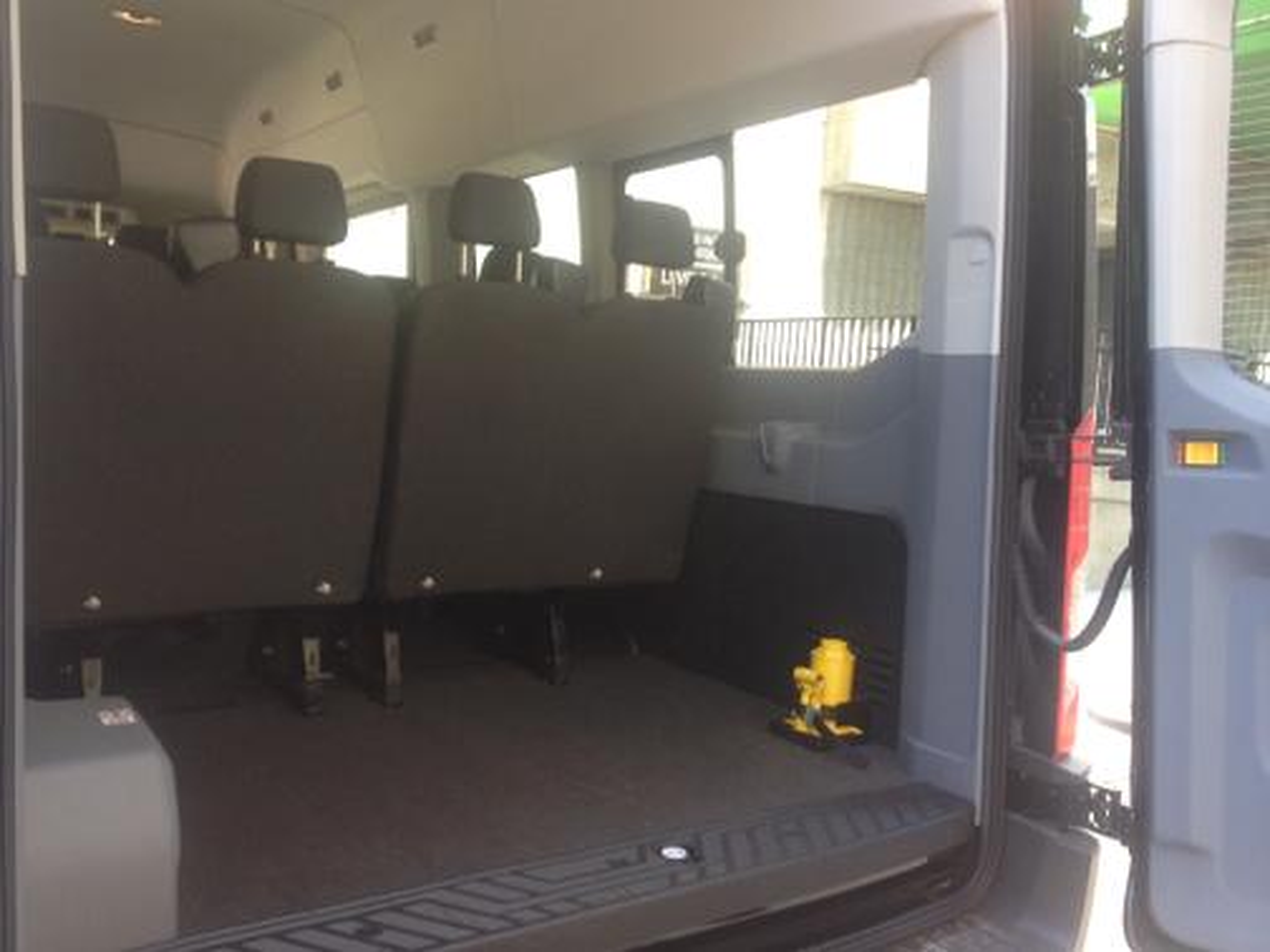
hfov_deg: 52.6
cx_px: 635
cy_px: 476
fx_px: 1284
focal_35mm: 35
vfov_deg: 40.7
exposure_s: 1/60
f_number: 2.4
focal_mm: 4.28
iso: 64
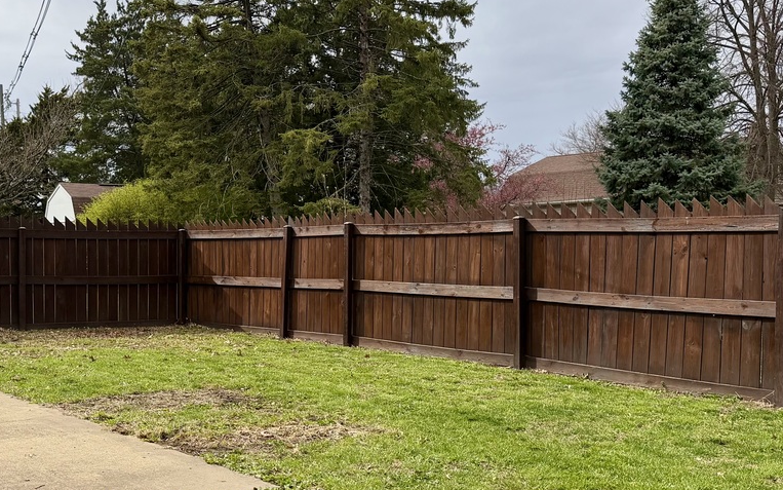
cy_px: 286
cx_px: 218
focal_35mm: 48
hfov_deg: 40.9
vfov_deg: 26.8
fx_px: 1024
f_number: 1.78
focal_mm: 6.76
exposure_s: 1/3279
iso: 100
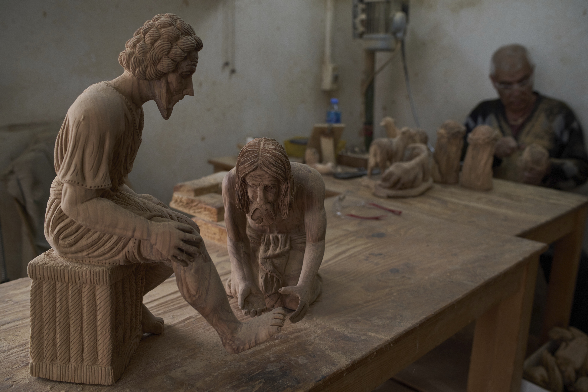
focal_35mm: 35
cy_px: 196
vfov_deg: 37.9
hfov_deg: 54.4
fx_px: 572
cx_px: 294
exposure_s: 1/500
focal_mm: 35
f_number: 3.5
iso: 800
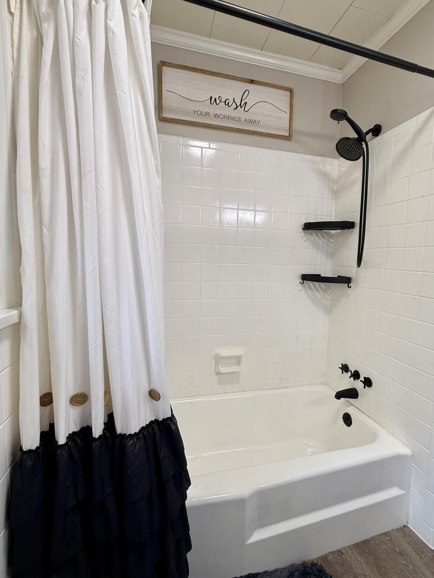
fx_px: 284
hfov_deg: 74.5
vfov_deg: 91.0
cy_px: 285
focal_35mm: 17
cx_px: 241
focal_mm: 2.22
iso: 80
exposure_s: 1/120
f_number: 2.2
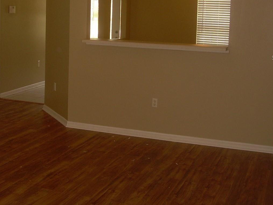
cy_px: 57
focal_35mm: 60
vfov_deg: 24.2
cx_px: 82
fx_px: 473
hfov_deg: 31.8
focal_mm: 6.3
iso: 50
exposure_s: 1/60
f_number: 2.8
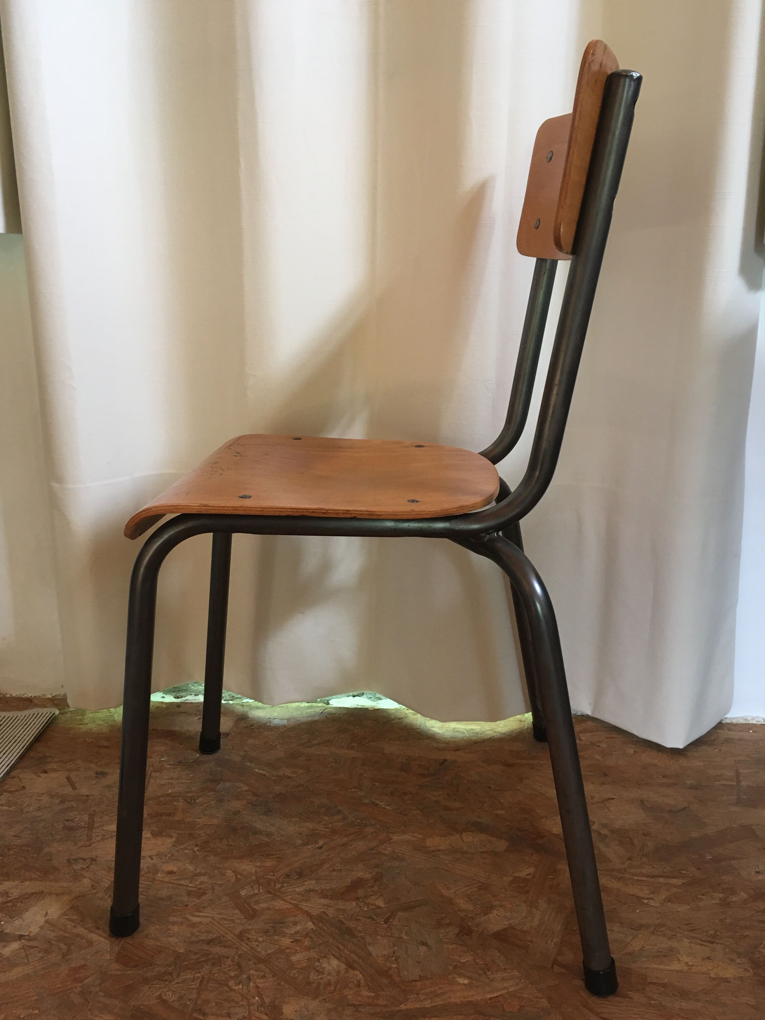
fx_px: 855
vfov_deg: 61.7
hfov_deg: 48.2
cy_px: 510
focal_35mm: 29
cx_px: 382
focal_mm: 4.15
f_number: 2.2
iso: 125
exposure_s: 1/33
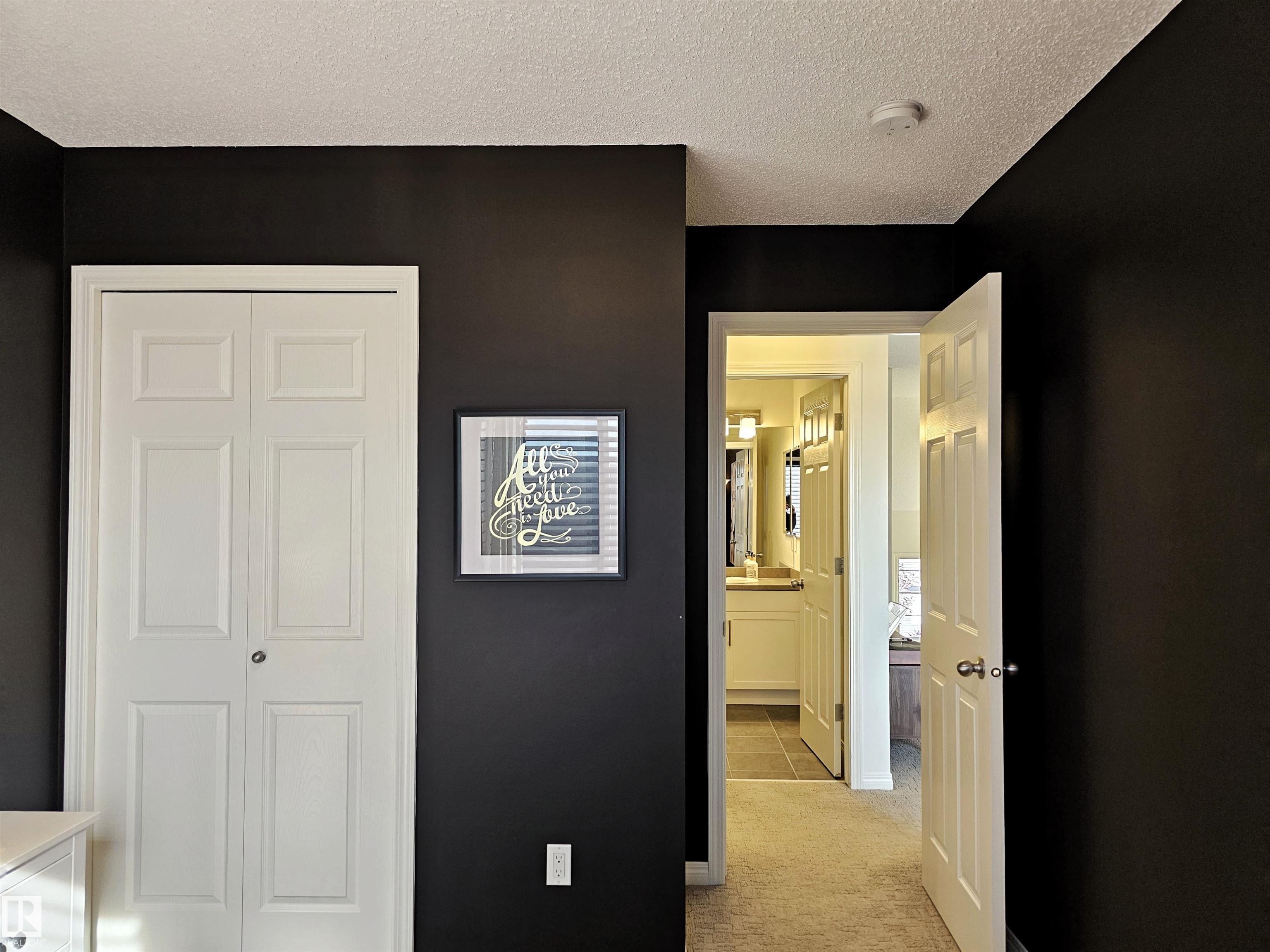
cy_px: 476
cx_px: 635
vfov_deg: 58.9
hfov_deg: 73.9
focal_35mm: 23
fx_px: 844
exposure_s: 1/120
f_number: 1.7
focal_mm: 6.3
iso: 200
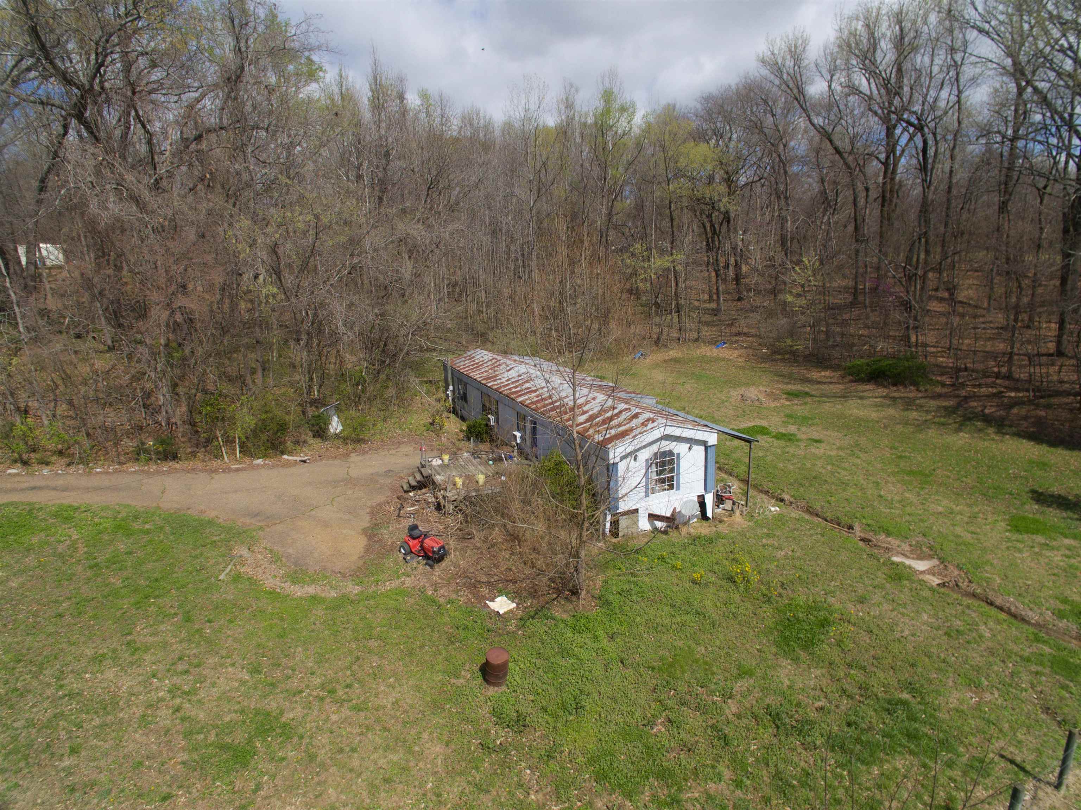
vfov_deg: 65.9
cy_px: 405
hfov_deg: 81.8
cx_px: 540
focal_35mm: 20
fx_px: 624
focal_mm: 3.61
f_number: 2.8
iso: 100
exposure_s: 1/1449
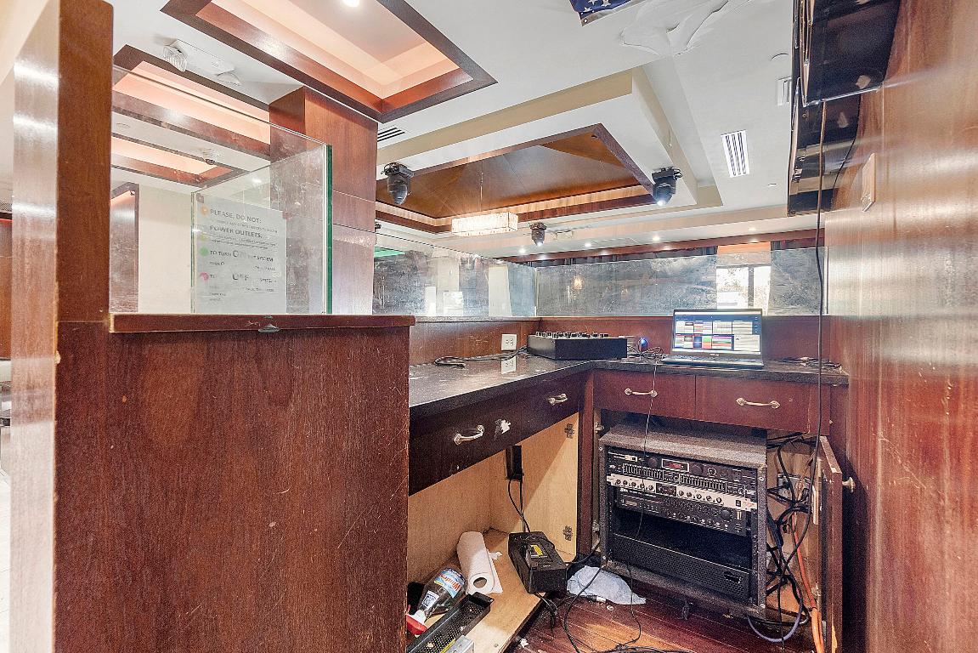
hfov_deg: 100.4
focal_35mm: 15
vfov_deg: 77.4
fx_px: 408
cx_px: 489
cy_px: 326
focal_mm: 10
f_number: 8
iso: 250
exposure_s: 1/1.25
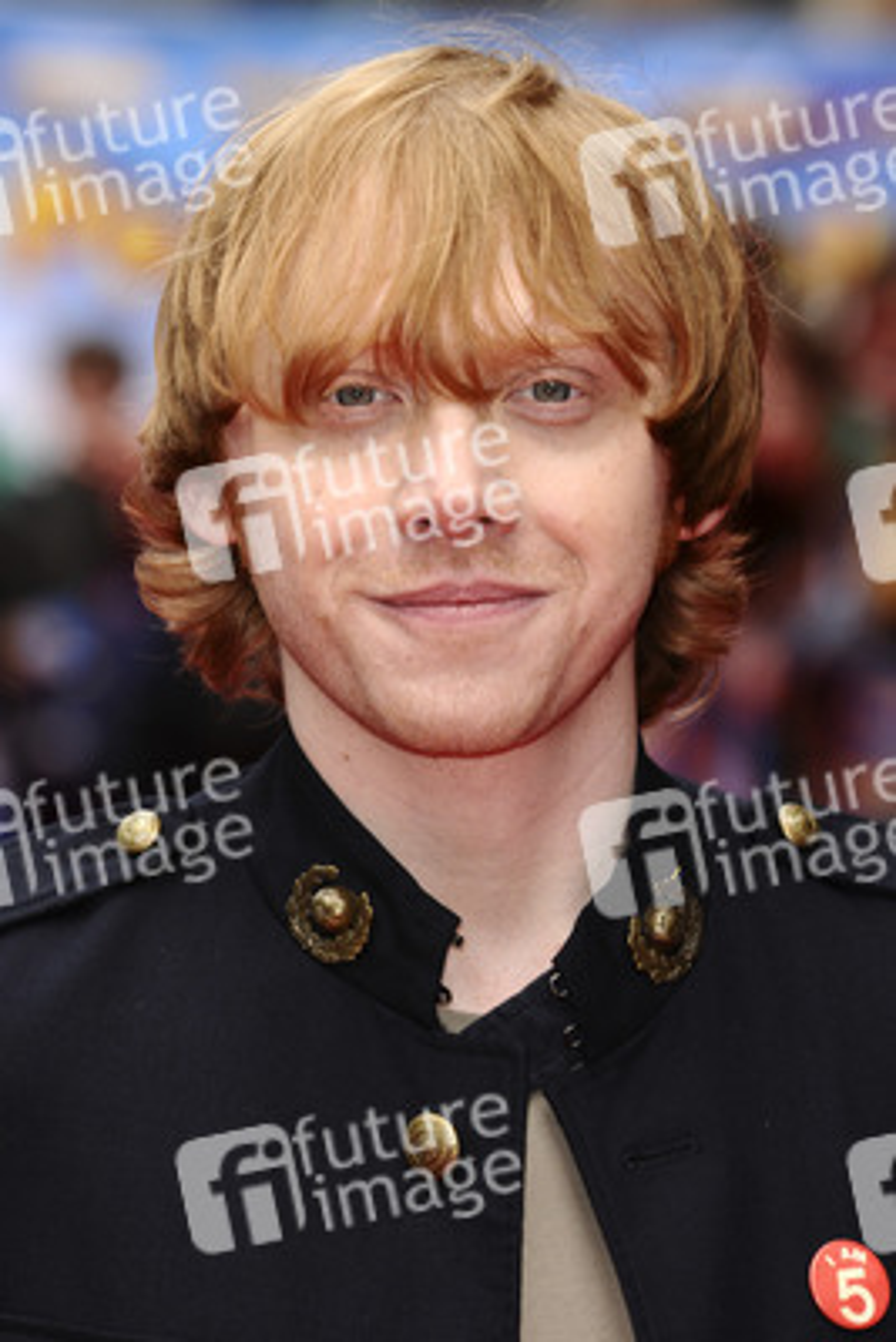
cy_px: 671
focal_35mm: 248
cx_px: 448
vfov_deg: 8.3
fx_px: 9231
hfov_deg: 5.6
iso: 200
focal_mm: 165
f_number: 5.6
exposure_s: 1/250
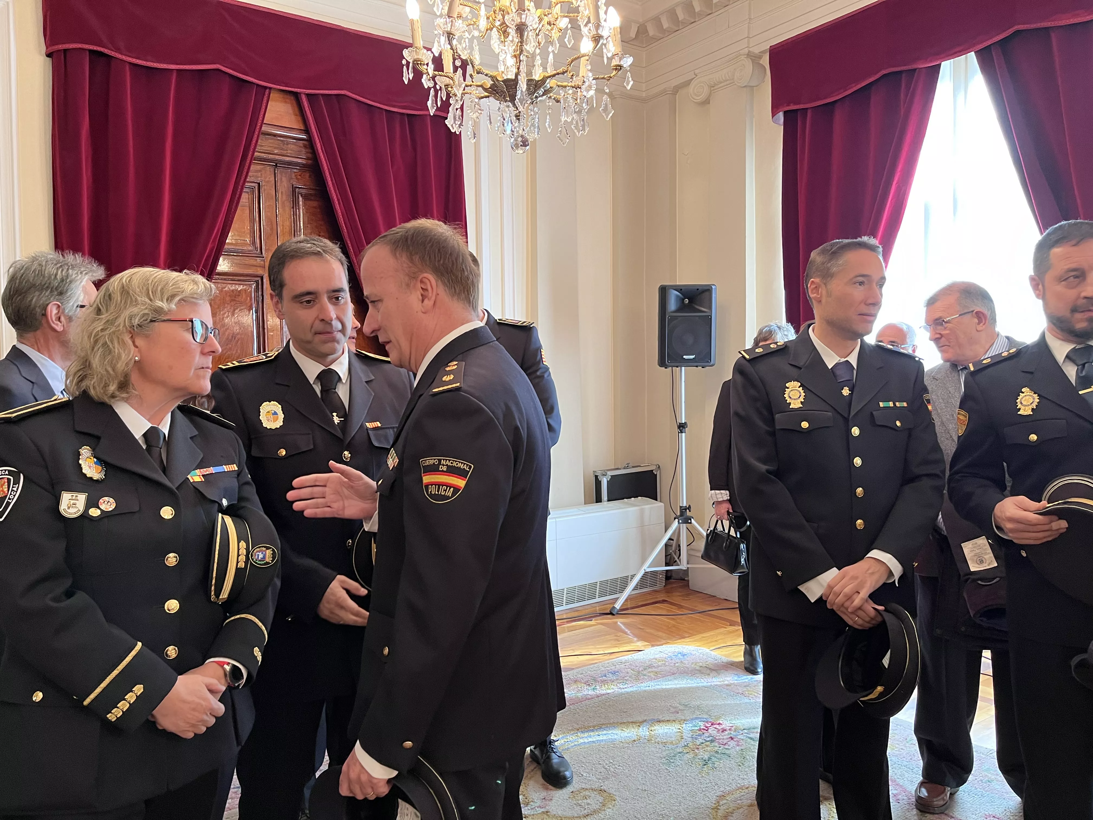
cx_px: 546
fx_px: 821
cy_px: 410
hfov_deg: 67.3
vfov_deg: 53.1
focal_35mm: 26
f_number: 1.6
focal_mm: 5.1
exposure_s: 1/50
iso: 125
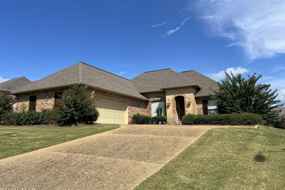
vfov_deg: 46.4
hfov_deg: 65.5
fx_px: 222
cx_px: 138
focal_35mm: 28
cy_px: 90
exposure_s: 1/4444
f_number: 1.5
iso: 50
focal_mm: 5.7
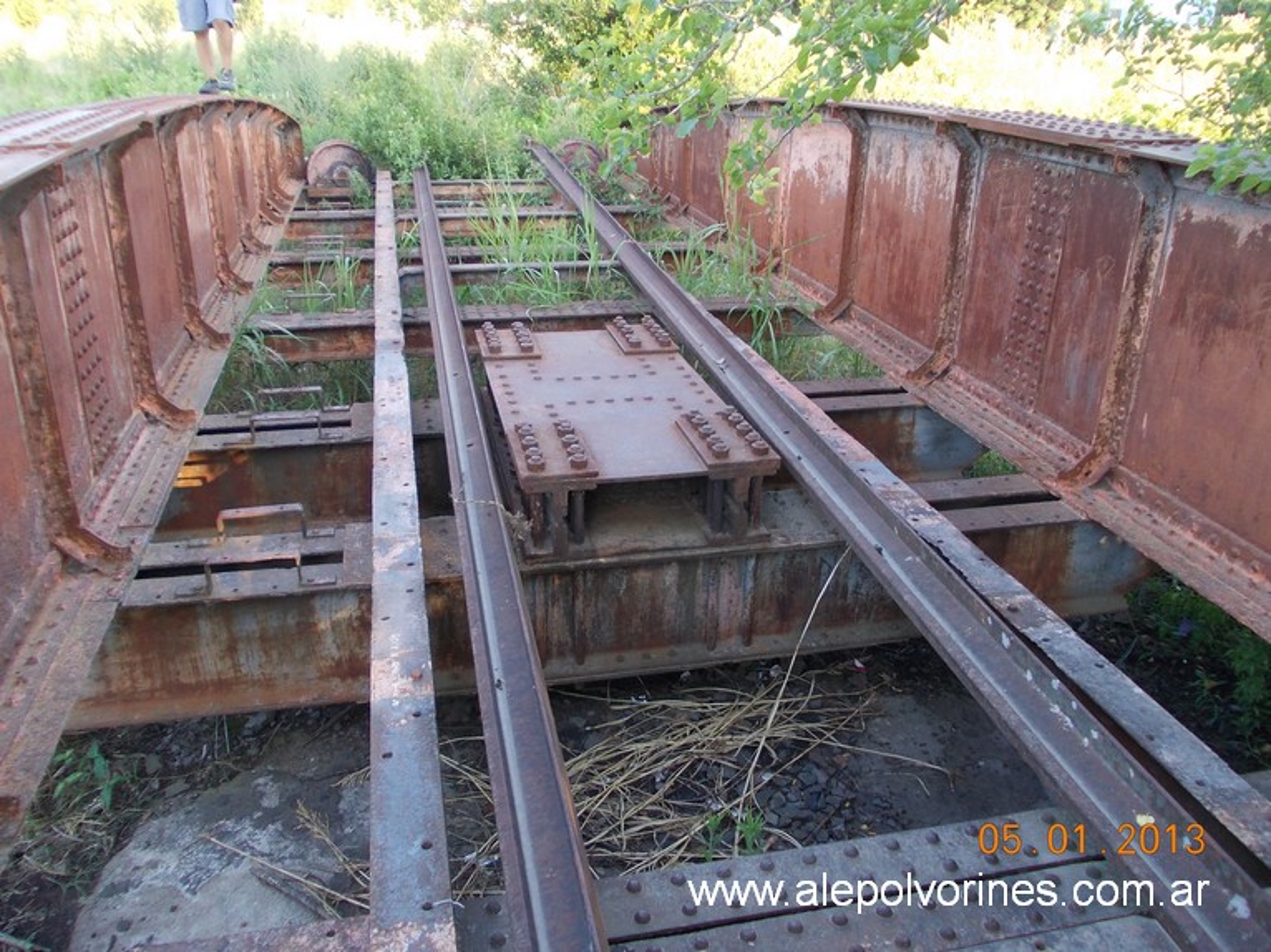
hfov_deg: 63.5
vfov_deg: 49.7
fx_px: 1028
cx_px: 636
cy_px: 476
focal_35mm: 28
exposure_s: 1/60
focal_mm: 4
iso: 80
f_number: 2.7
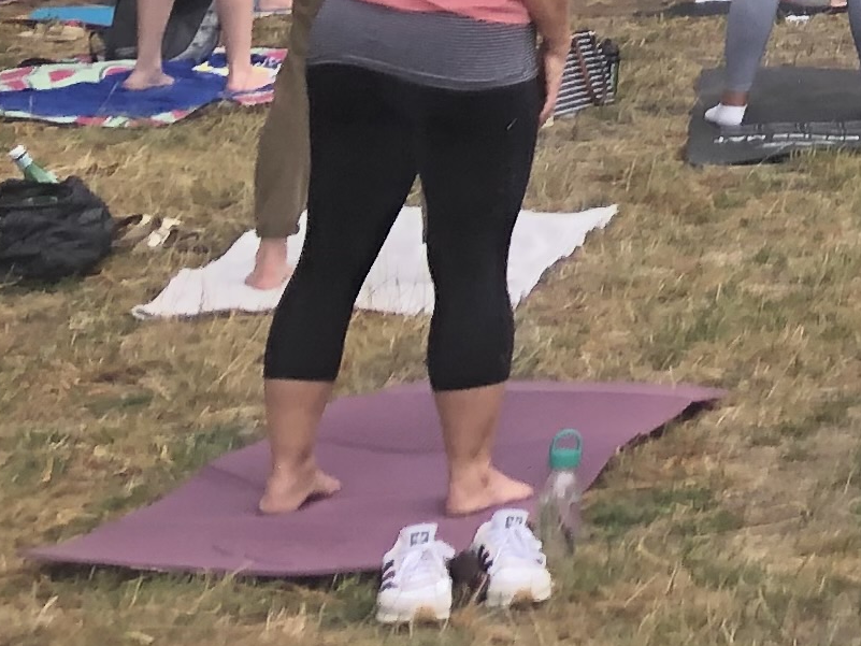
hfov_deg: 11.4
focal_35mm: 141
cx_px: 2104
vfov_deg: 9.4
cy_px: -879
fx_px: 3508
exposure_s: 1/267
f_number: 1.8
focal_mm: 4
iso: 20
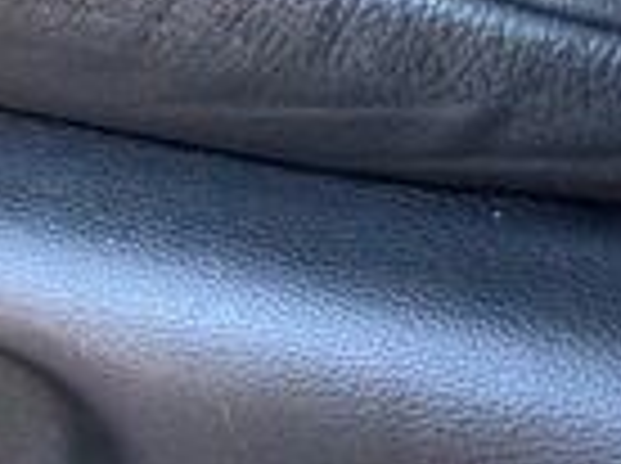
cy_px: -757
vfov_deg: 4.1
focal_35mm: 357
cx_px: -508
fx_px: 6393
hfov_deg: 5.5
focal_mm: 6.76
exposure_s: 1/60
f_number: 1.78
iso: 160
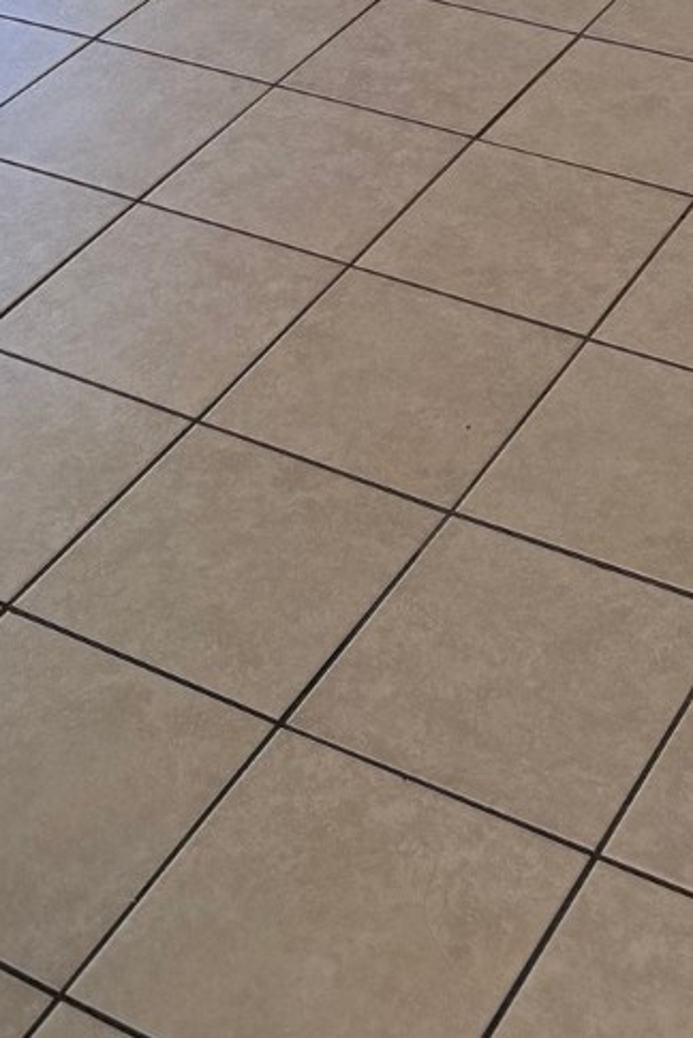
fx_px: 2278
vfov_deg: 21.6
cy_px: -499
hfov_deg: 17.3
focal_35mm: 79
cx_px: 426
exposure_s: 1/232
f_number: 1.78
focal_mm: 6.76
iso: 160
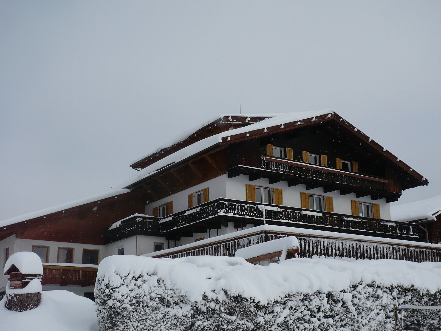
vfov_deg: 29.1
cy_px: 166
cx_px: 220
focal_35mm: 50
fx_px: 637
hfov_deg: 38.2
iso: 100
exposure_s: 1/250
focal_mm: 8.3
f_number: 10
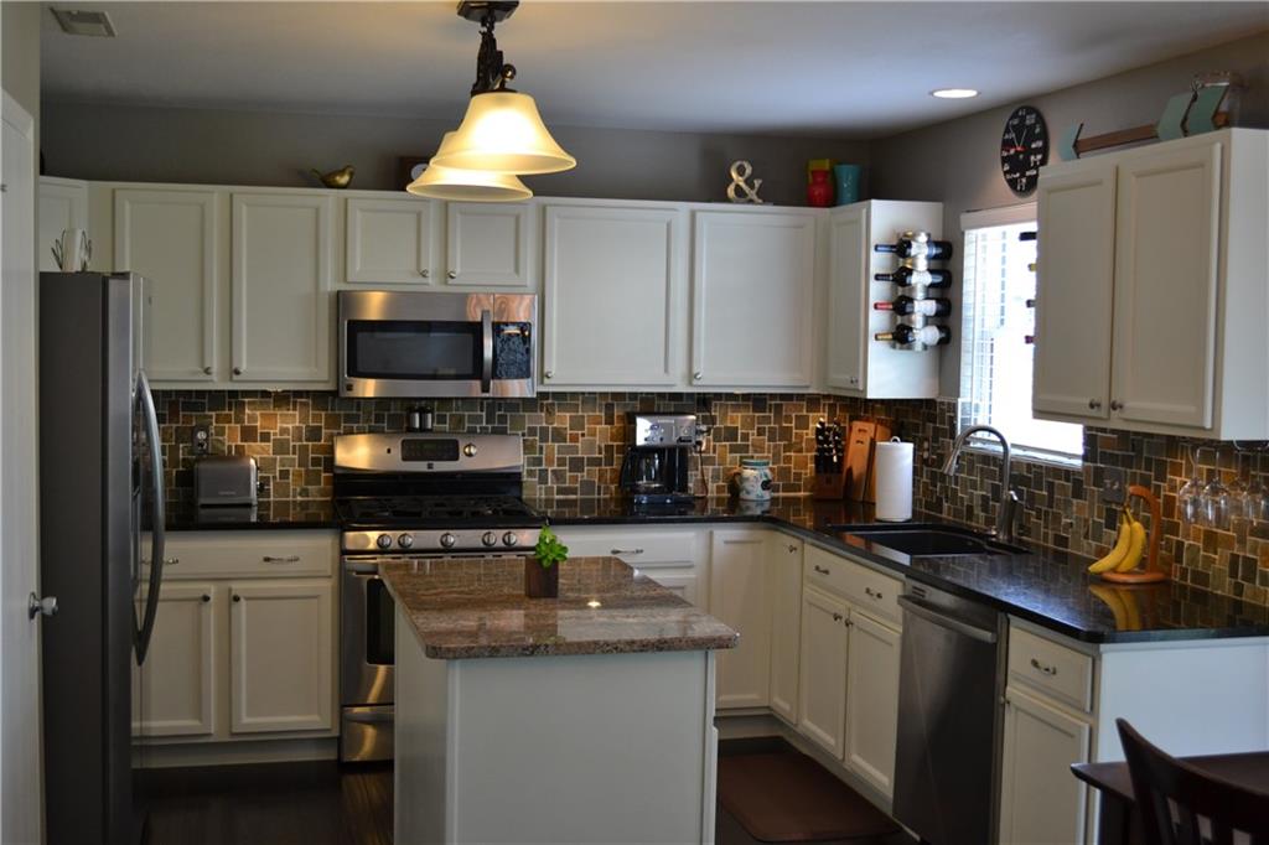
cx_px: 634
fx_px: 1480
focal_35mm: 42
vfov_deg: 31.9
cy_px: 422
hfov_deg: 46.4
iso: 400
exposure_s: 1/60
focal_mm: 28
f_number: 4.5
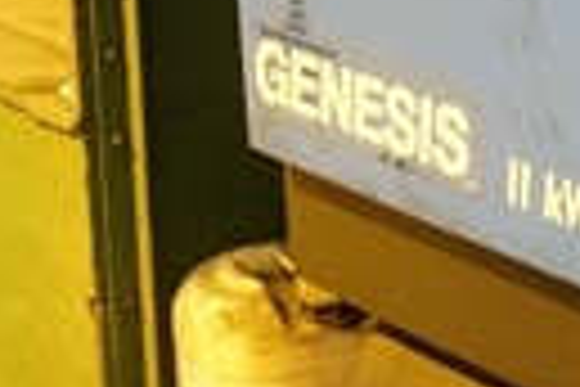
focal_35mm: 143
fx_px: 2300
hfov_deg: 13.5
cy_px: 36
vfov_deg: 9.6
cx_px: 881
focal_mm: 17
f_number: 3.5
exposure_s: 1/25
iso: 3200
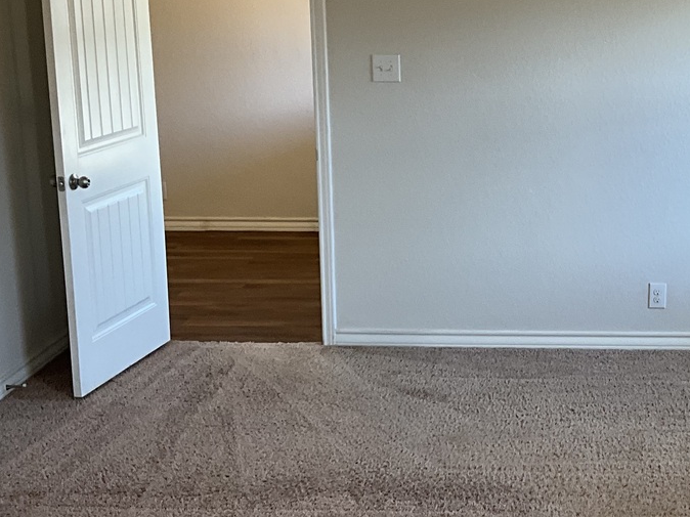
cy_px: 219
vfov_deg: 23.6
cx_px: 572
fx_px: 1235
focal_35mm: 62
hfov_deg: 30.3
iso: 40
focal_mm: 3
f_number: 1.8
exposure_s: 1/60
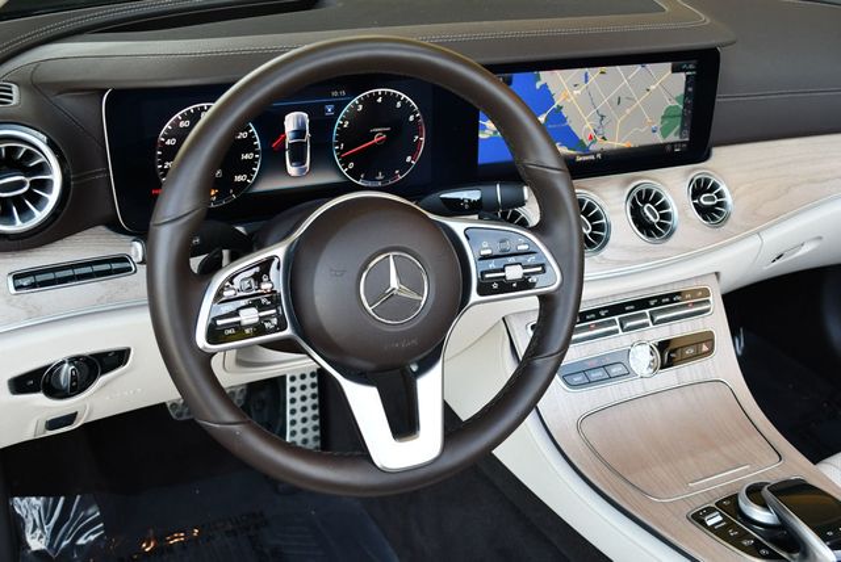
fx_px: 1029
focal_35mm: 44
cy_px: 281
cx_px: 420
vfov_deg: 30.6
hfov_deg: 44.5
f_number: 3.8
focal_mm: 22
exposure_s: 1/250
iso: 500
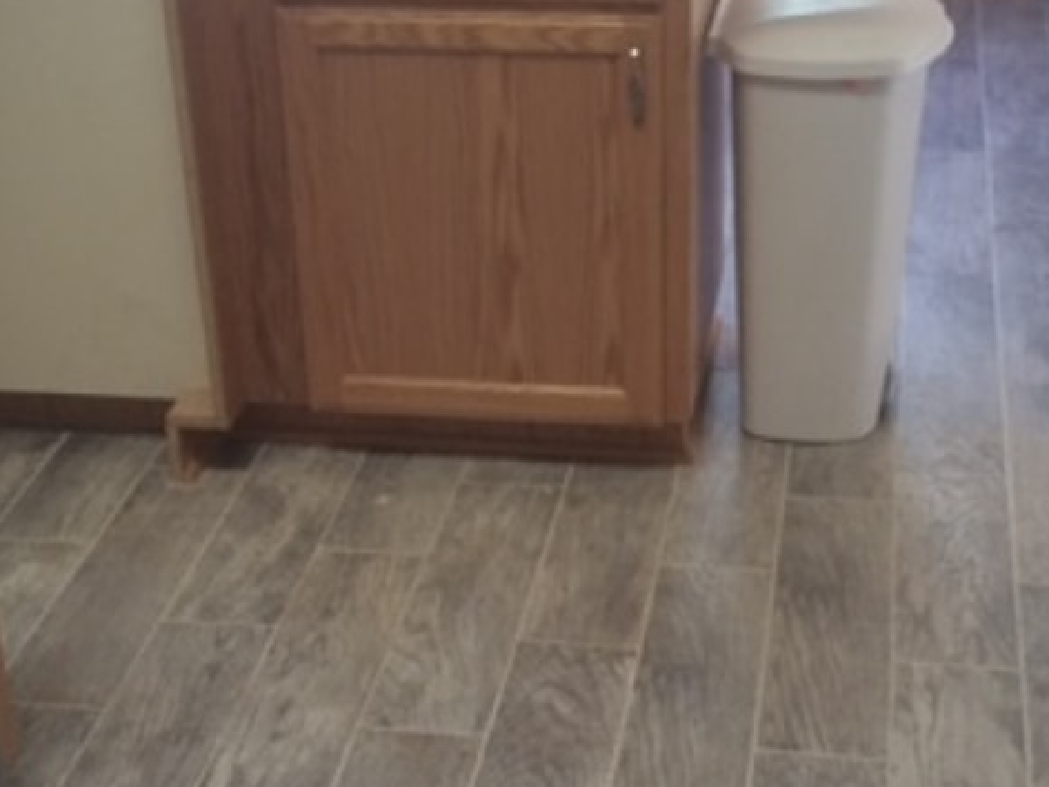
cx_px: 541
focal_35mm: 67
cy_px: 434
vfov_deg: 21.9
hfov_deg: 29.0
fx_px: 2031
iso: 40
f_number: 2.2
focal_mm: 4.15
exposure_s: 1/40
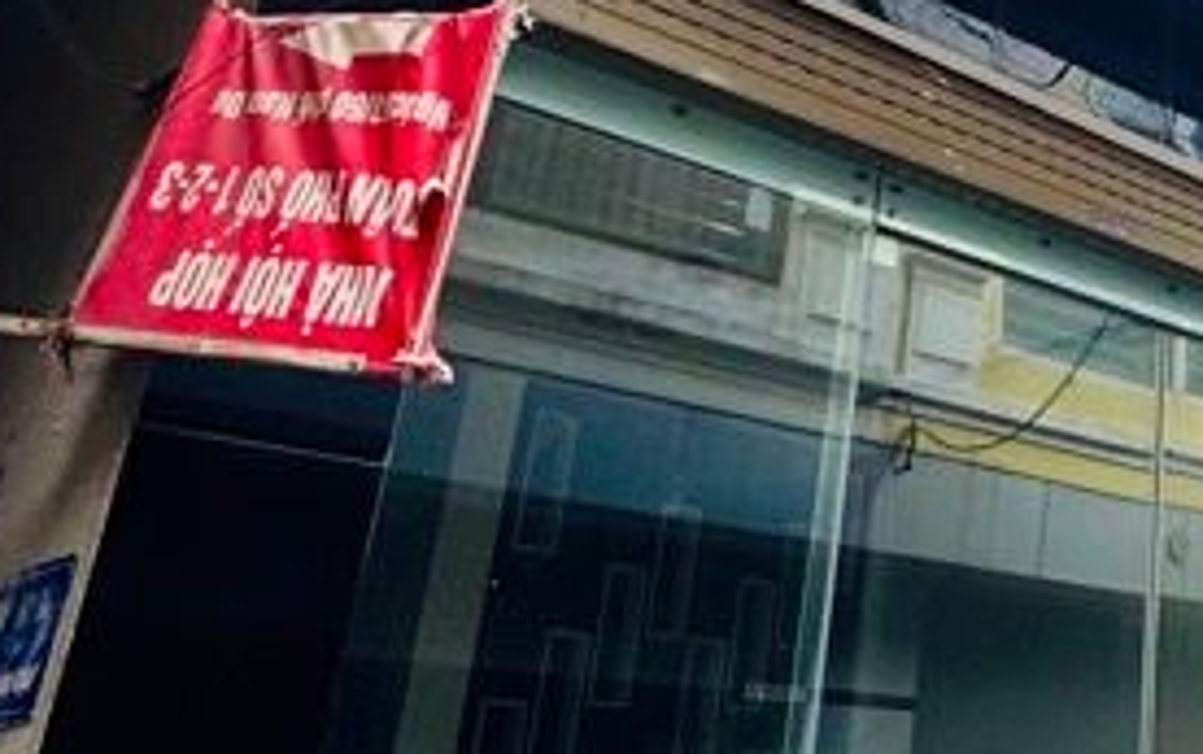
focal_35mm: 55
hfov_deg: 30.8
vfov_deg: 23.1
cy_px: 92
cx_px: 1469
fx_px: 1805
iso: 40
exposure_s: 1/99
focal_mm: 2.22
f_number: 2.2
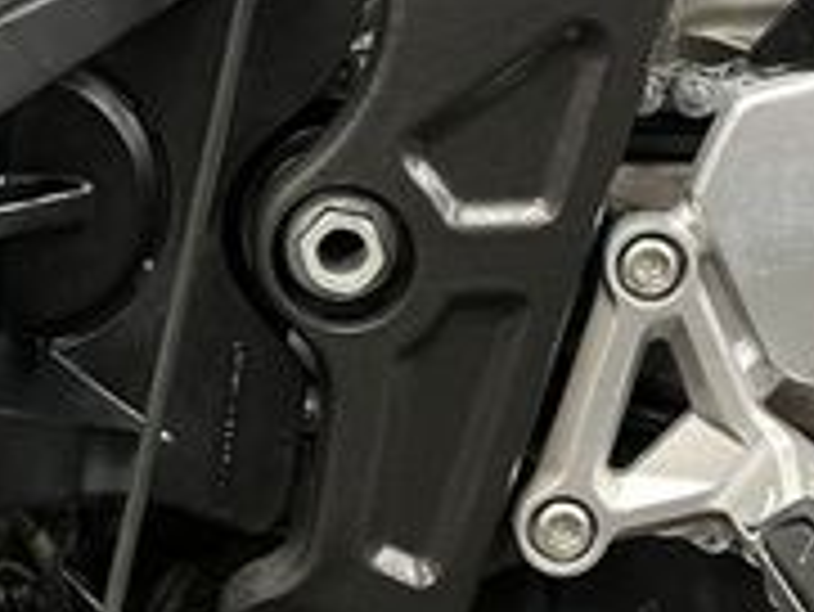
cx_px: 166
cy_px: -234
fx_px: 2165
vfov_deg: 15.2
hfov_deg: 21.0
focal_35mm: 92
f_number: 1.6
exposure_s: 1/33
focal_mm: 5.1
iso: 400
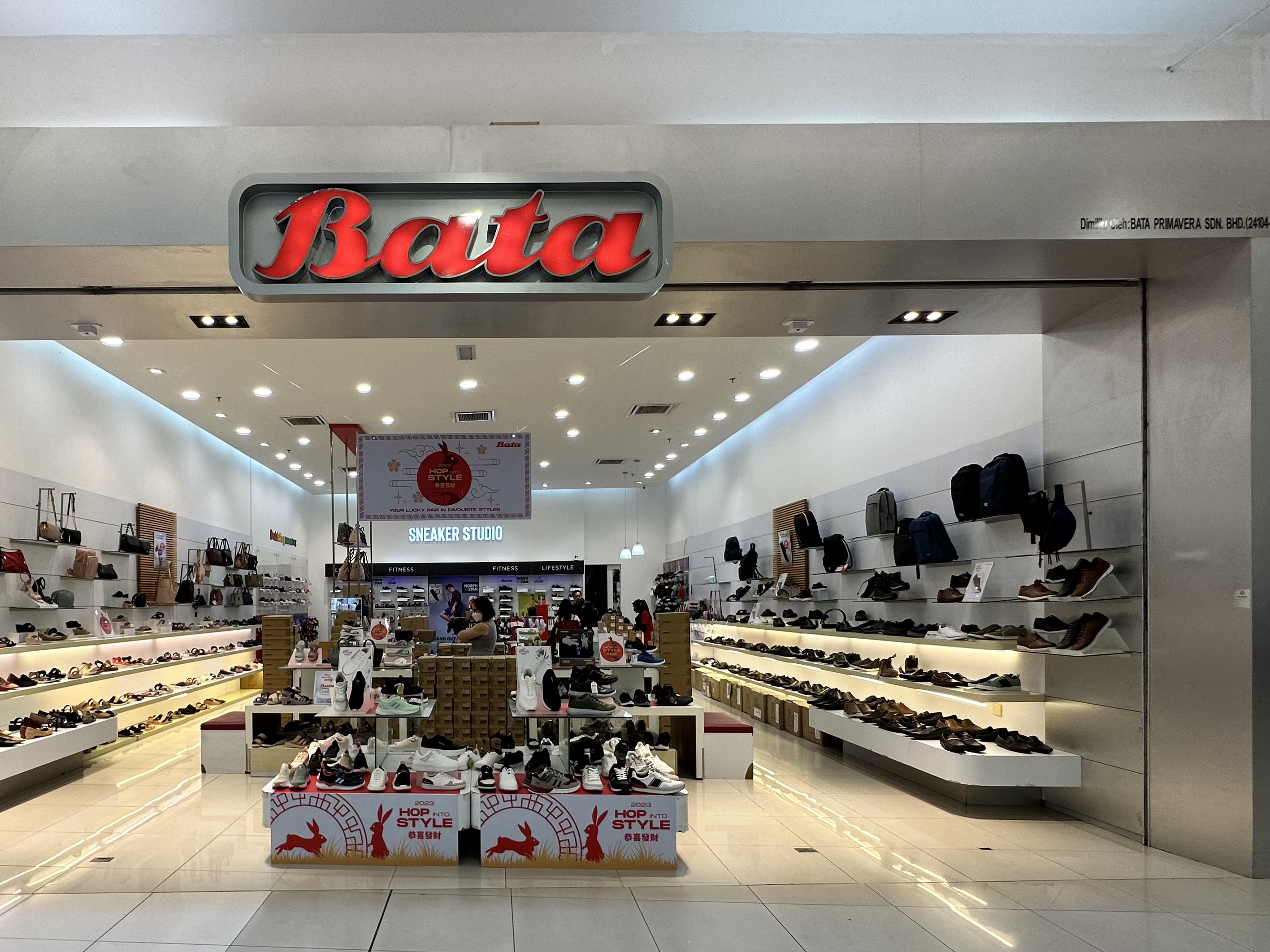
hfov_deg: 82.3
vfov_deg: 67.9
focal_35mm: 19
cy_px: 574
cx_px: 441
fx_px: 697
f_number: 2.2
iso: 64
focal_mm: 2.22
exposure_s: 1/100
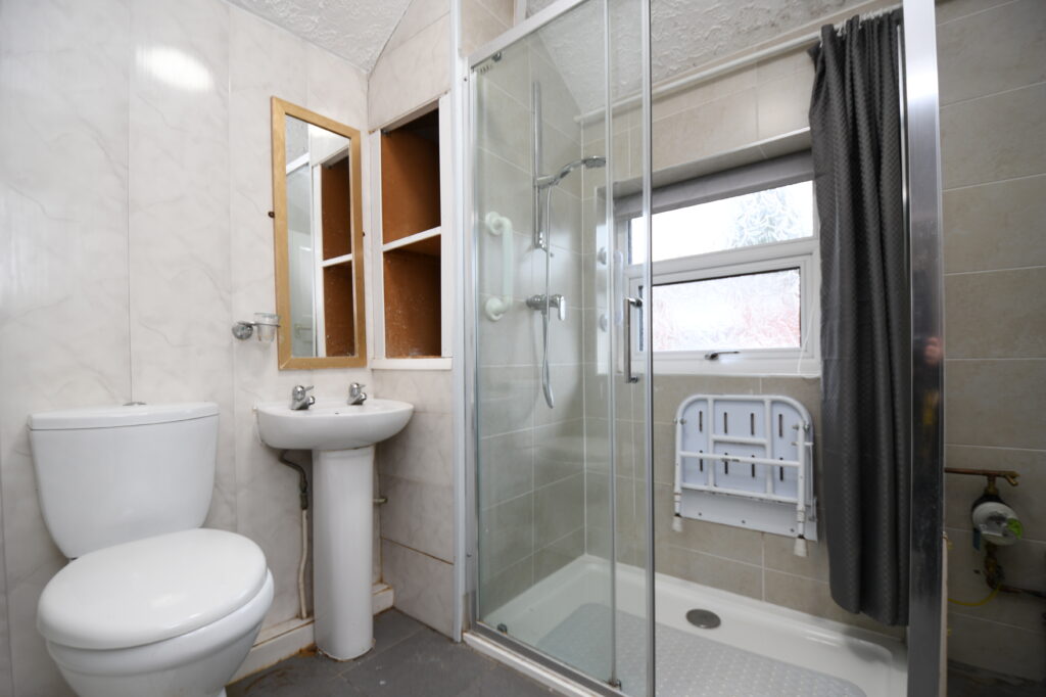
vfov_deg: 77.3
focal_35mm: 15
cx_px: 523
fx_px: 436
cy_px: 348
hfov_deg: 100.4
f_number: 3.5
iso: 100
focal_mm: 10
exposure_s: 1/20
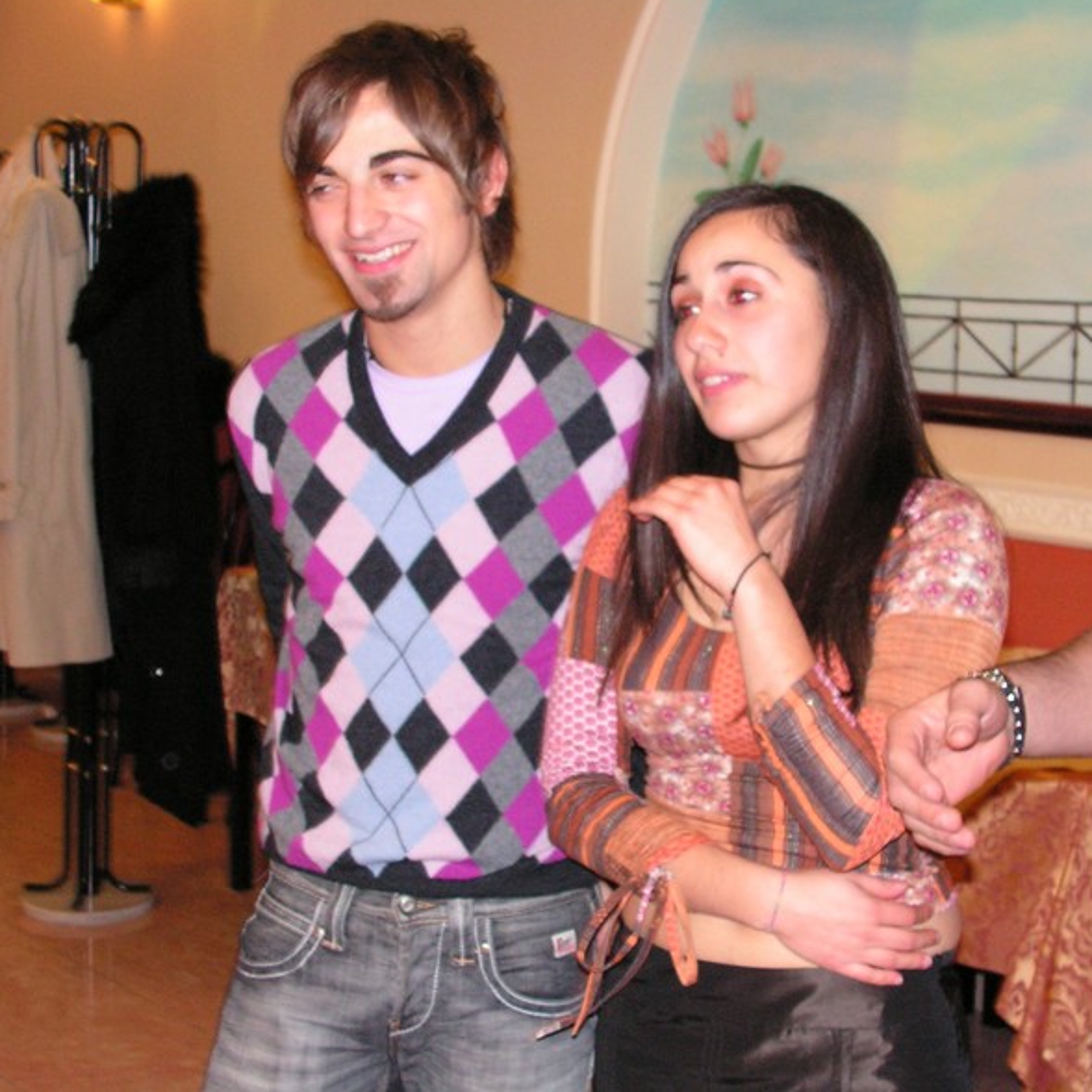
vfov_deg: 28.6
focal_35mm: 60
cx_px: 578
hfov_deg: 28.6
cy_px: 540
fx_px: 2141
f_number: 3.2
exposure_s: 1/40
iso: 200
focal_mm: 8.4
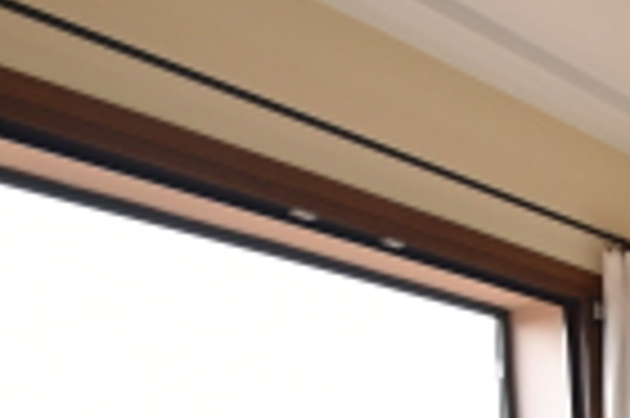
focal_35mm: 55
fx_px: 961
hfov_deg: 25.0
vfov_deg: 20.5
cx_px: 1004
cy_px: 654
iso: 100
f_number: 6.3
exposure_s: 1/60
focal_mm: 10
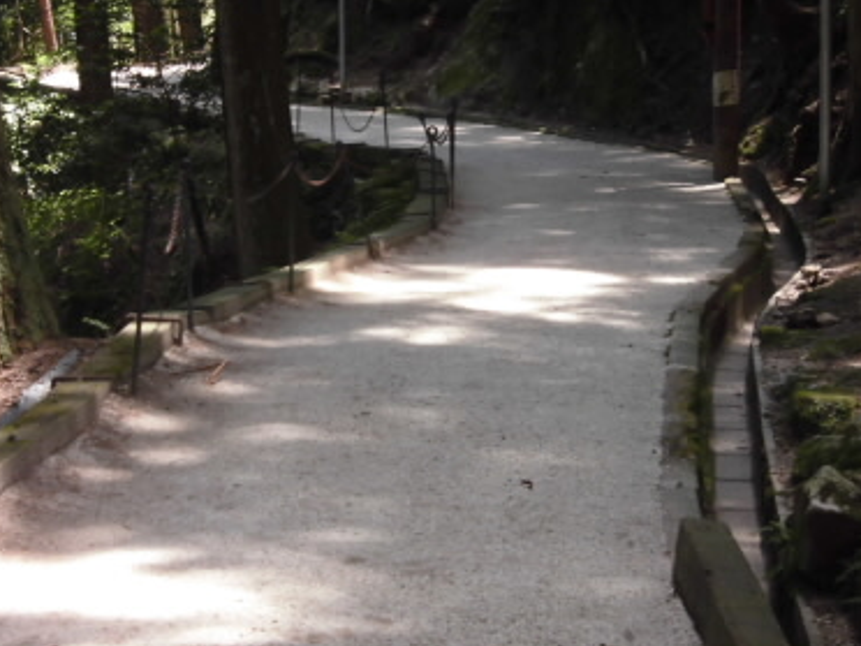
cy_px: 324
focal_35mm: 101
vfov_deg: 14.6
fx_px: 2512
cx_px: 410
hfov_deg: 19.4
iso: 200
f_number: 4.7
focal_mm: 16.9
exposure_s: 1/60
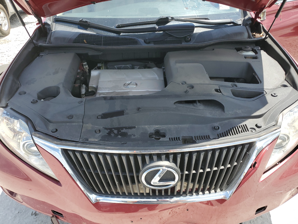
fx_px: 224
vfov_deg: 53.1
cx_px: 149
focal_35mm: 26
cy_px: 112
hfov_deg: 67.3
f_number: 1.5
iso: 50
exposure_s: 1/1250
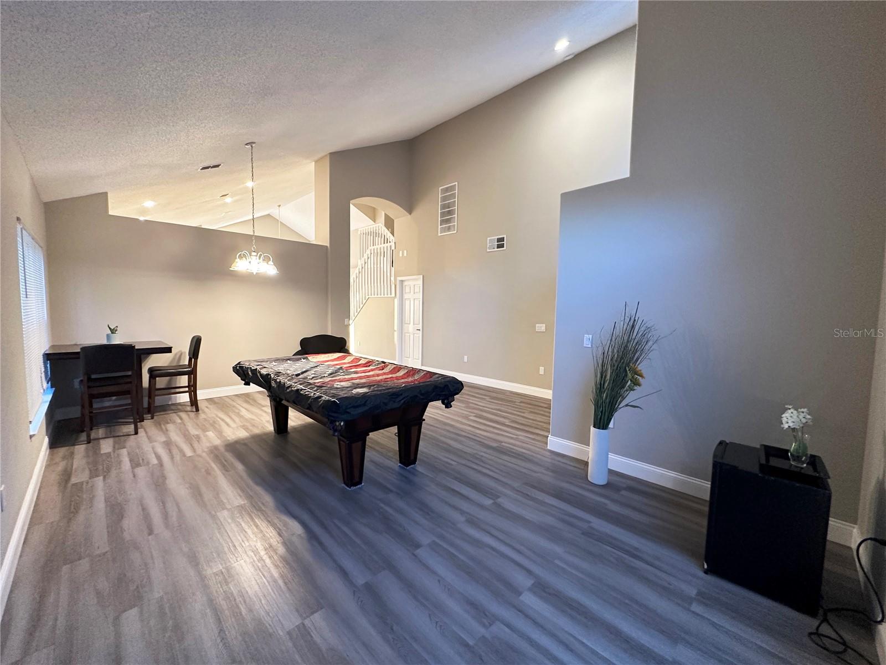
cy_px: 332
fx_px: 358
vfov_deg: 85.7
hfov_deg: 102.1
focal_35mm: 14
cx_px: 443
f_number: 2.2
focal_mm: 2.22
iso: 320
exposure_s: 1/60
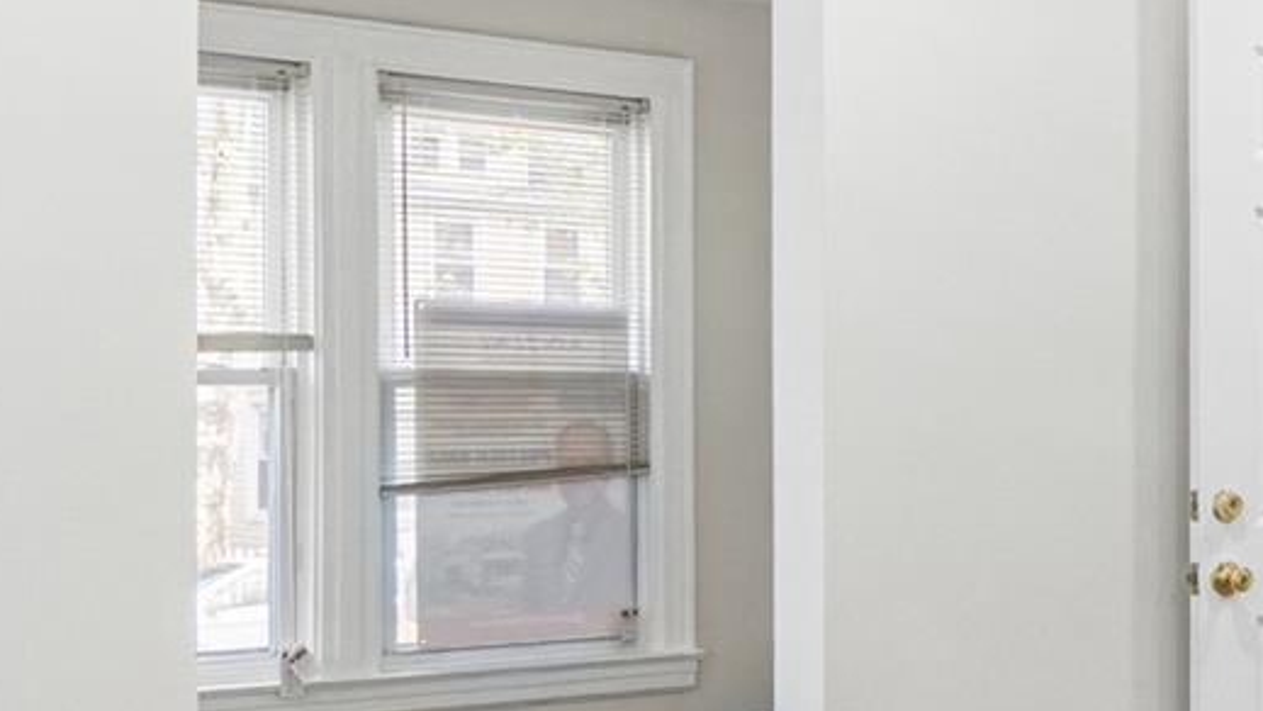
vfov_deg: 19.3
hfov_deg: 31.3
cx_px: 1268
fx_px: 2076
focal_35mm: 62
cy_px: 510
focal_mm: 10
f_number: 8
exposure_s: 1/320
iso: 500
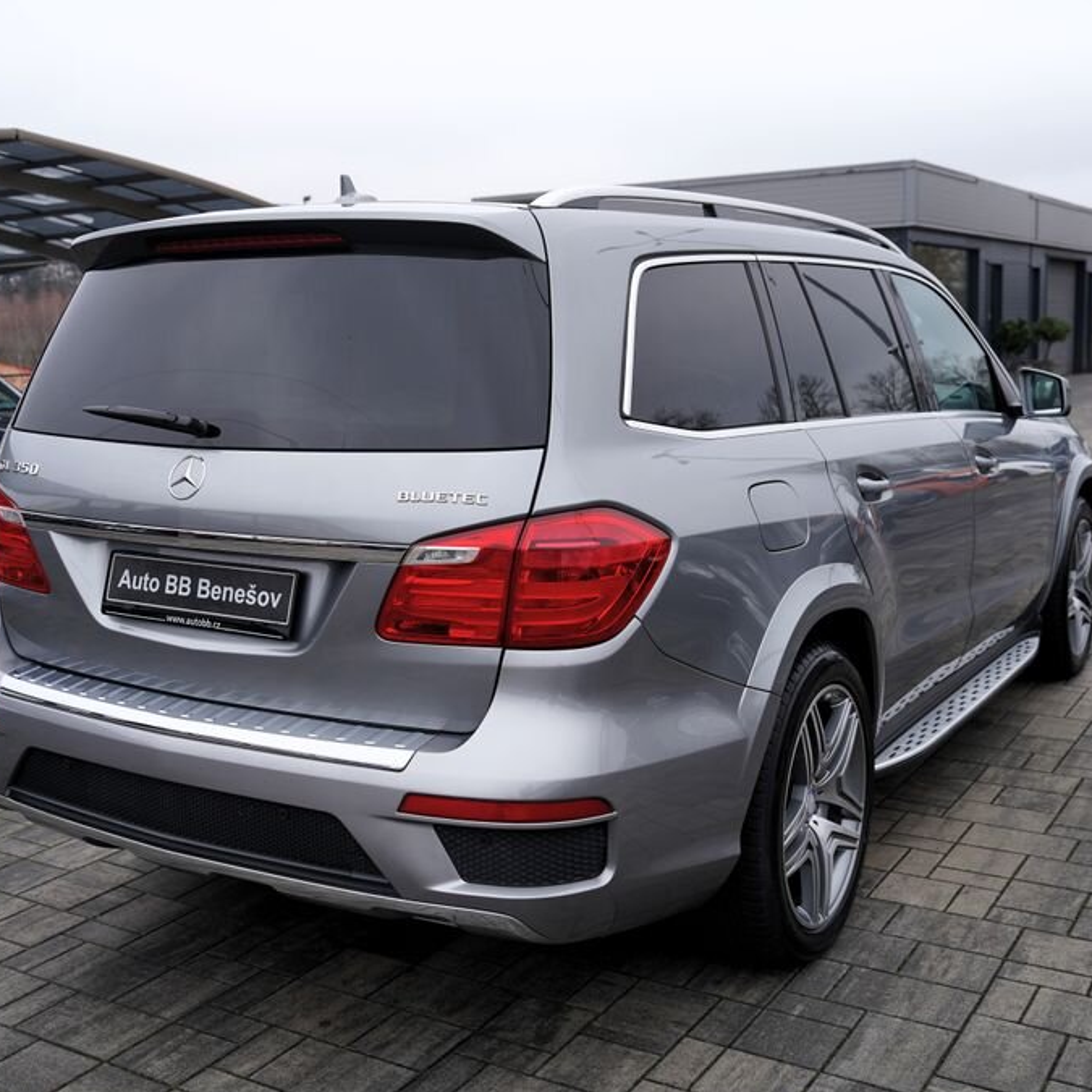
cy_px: 546
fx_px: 1428
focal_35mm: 40
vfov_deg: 41.9
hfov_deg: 41.8
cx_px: 497
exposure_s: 1/80
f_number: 4
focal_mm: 31
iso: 100
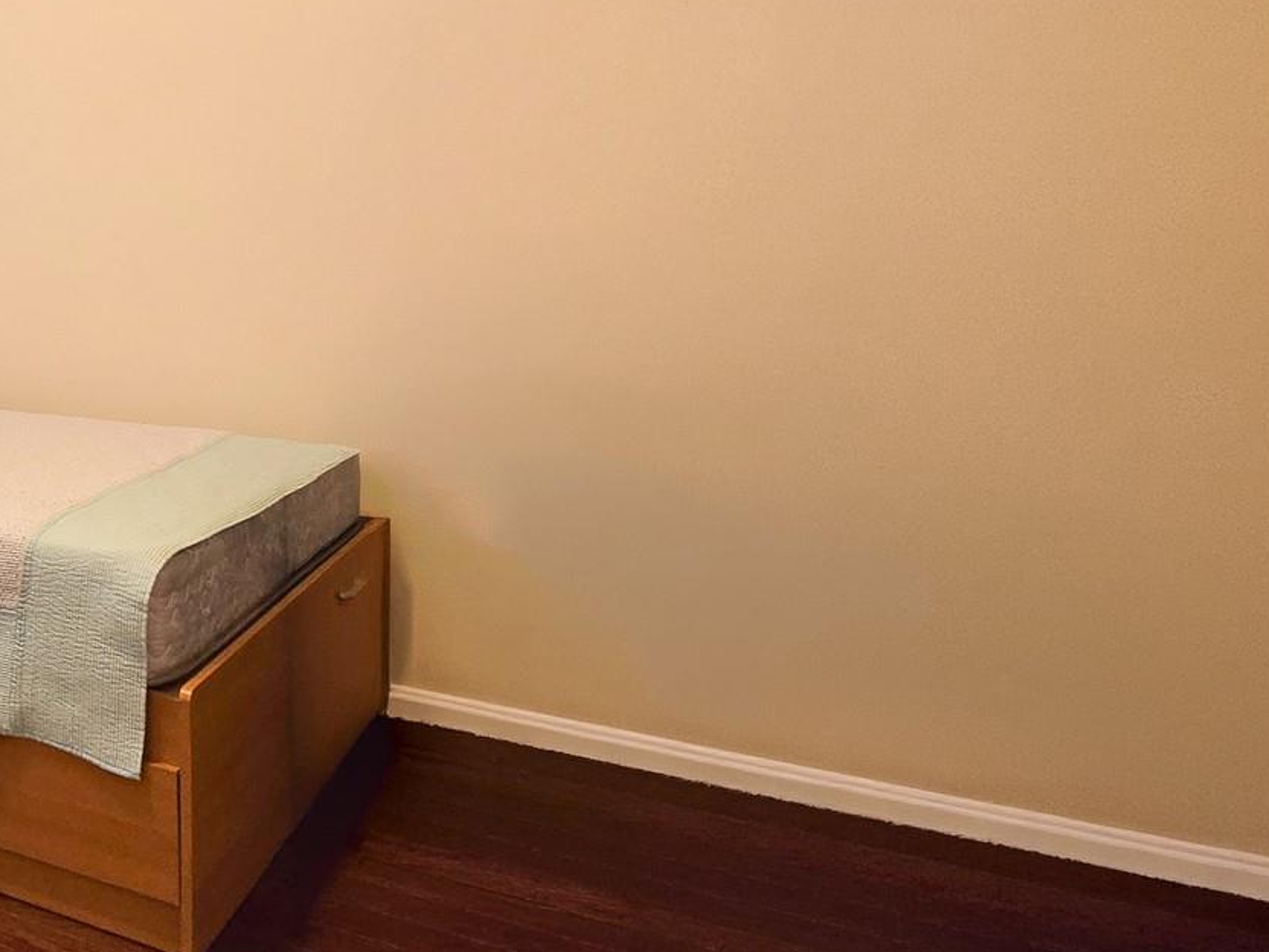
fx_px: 1173
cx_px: -227
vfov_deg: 42.4
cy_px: 204
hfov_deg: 40.9
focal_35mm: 32
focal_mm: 2.2
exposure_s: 1/60
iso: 400
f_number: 2.2
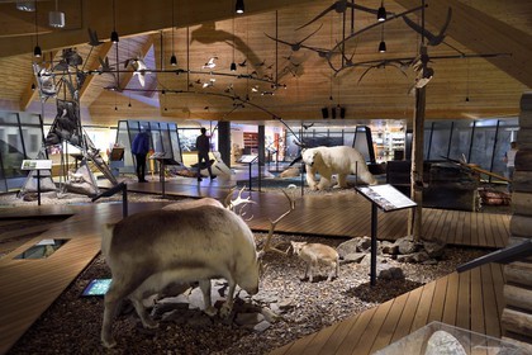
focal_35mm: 34
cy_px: 178
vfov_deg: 38.9
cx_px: 266
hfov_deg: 55.8
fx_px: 502
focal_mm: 34
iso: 800
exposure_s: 1/15
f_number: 4
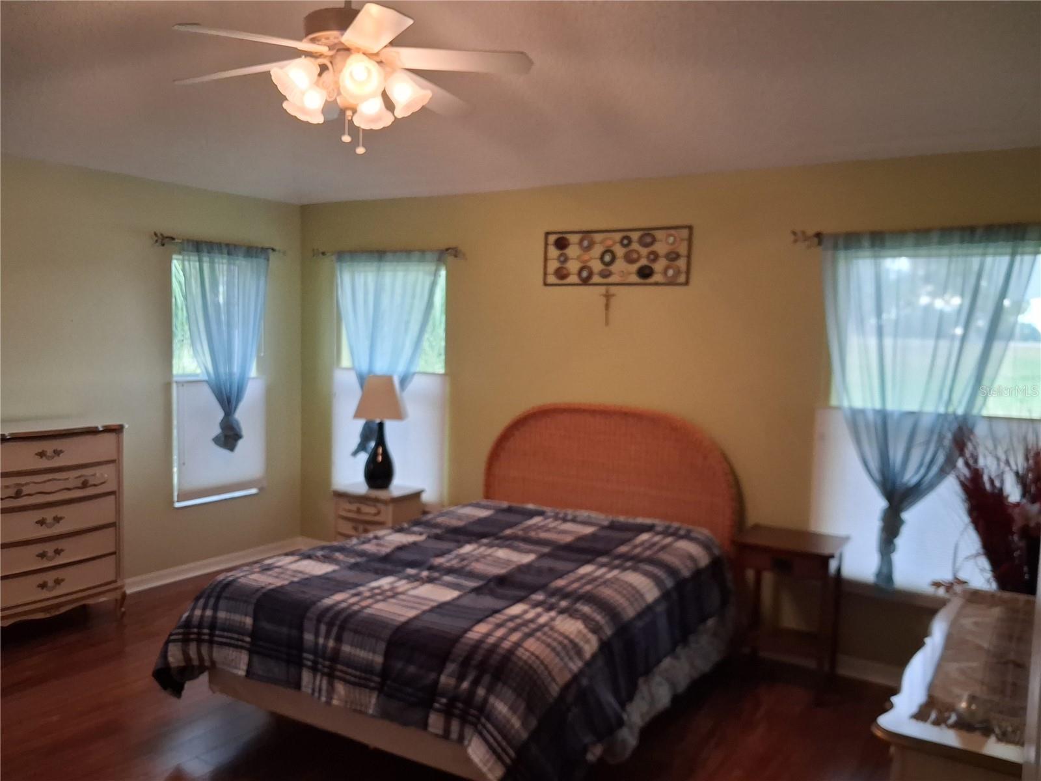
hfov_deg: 65.3
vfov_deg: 51.4
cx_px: 520
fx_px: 812
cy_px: 390
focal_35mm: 27
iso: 400
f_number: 1.8
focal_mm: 4
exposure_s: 1/120
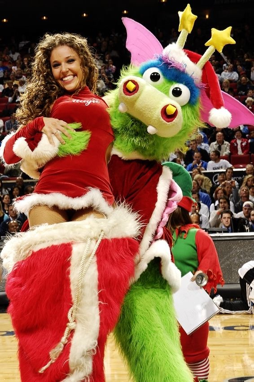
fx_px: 667
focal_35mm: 63
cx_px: 127
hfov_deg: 21.6
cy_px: 191
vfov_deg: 31.9
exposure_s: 1/160
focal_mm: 42
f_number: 5.6
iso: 250
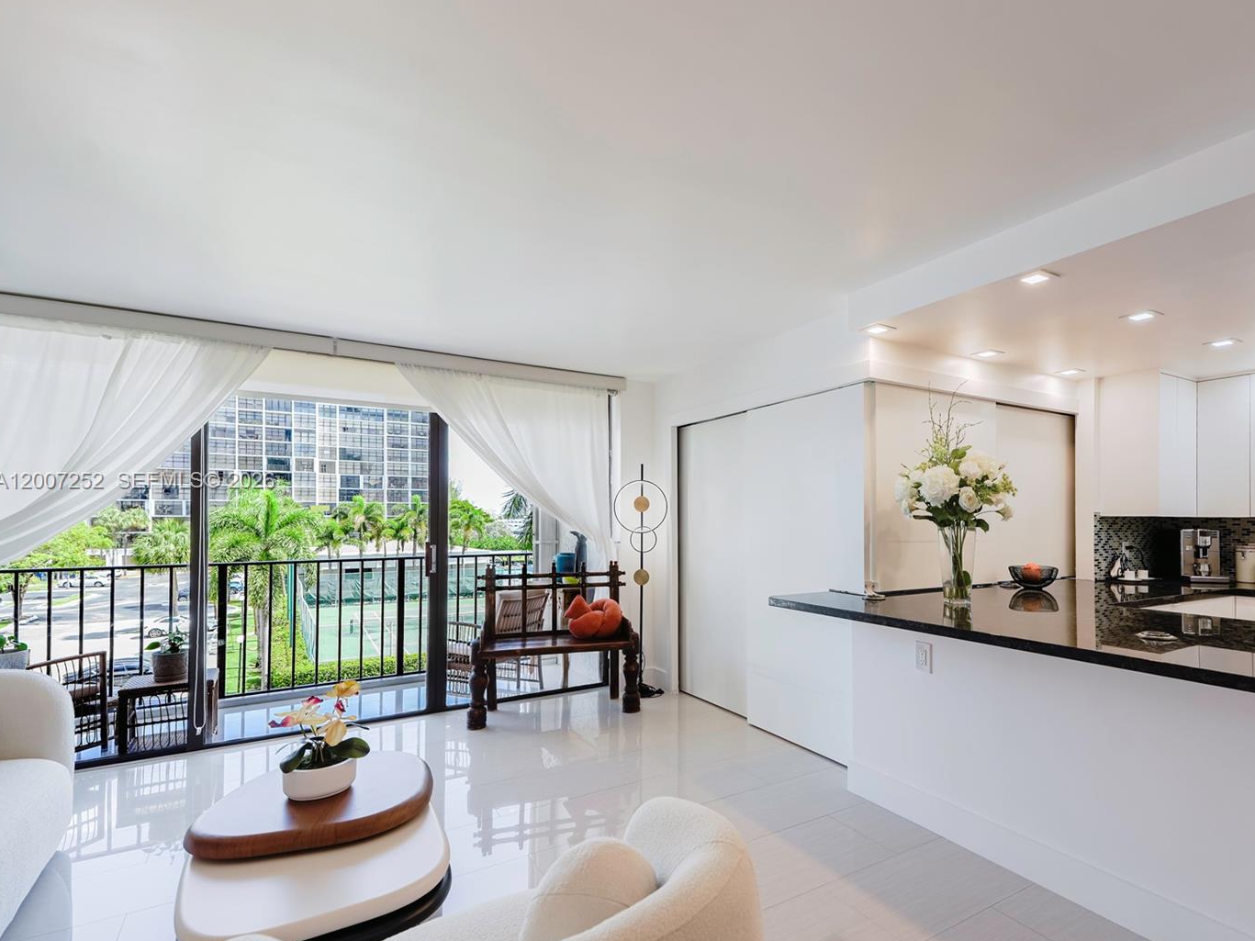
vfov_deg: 71.6
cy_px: 482
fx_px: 653
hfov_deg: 87.1
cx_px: 723
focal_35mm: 18
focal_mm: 16
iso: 640
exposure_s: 1/800
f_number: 5
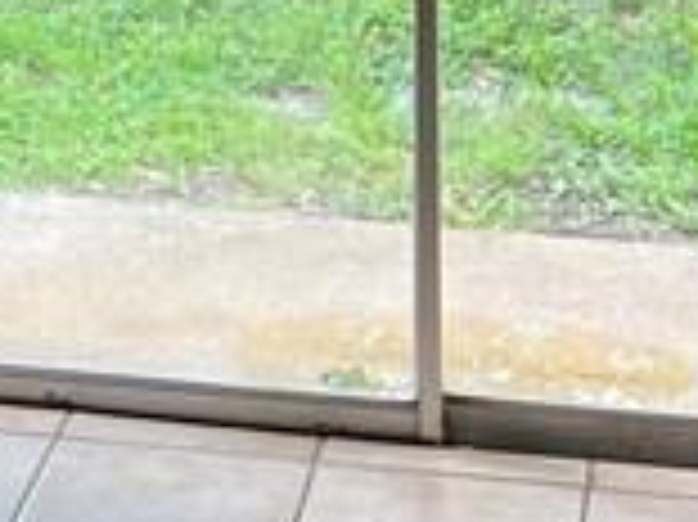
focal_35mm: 172
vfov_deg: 8.2
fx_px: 3466
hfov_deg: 10.9
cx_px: -464
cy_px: -490
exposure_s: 1/120
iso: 80
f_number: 1.5
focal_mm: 5.7
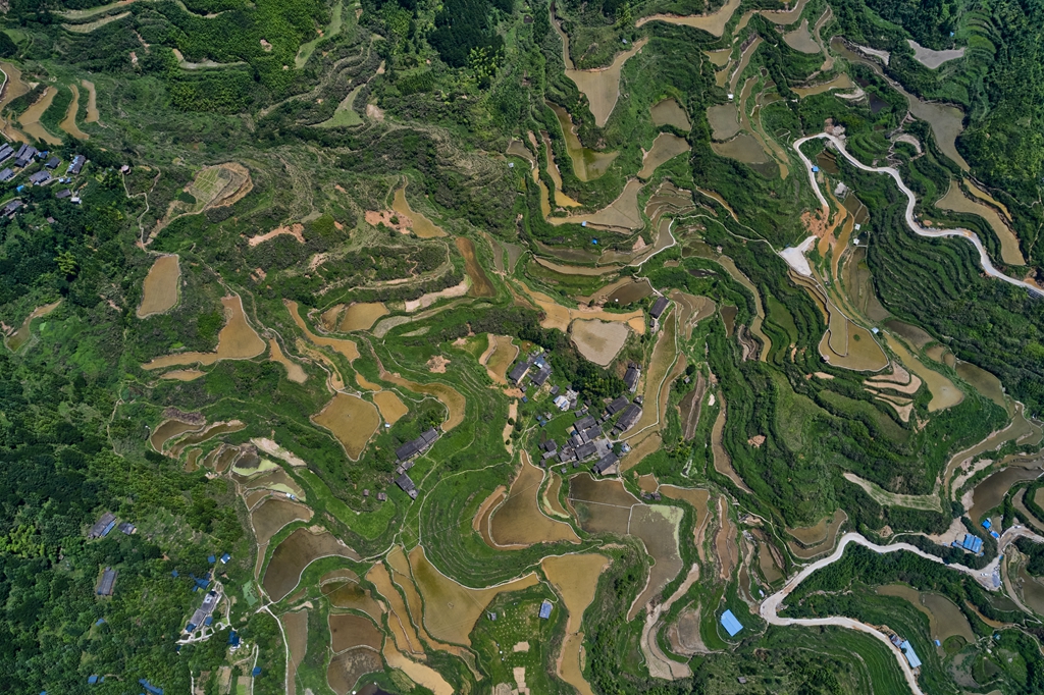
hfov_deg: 65.5
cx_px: 522
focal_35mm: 28
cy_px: 348
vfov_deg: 46.4
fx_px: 812
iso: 100
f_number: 8
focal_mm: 10.26
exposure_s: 1/500
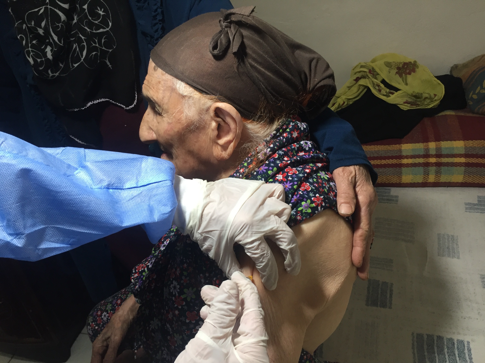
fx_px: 406
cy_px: 182
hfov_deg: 61.7
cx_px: 242
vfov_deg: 48.2
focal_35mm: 29
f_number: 2.2
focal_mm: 4.15
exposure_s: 1/33
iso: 50
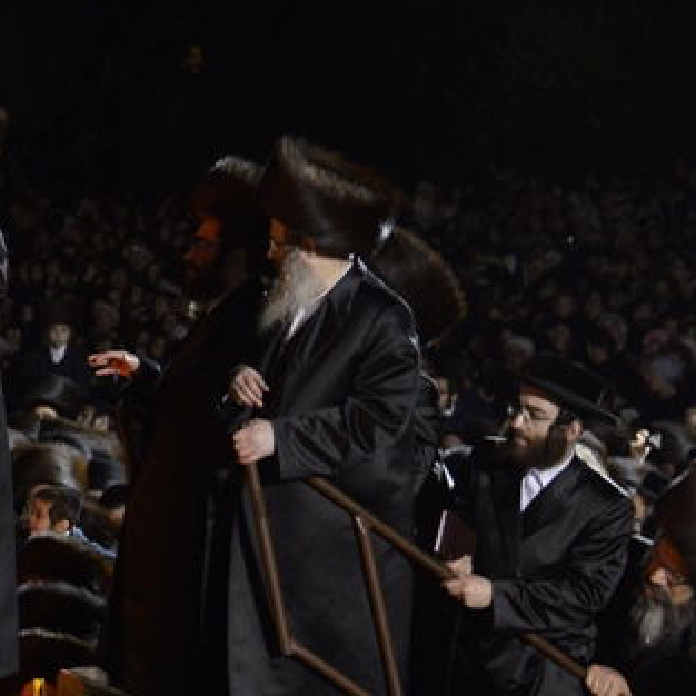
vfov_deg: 7.7
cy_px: 210
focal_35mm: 228
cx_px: -165
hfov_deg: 7.6
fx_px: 5186
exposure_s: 1/125
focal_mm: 82
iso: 2000
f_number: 5
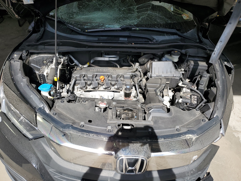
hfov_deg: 67.3
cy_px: 90
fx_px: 181
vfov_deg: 53.1
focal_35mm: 26
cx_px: 120
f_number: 1.5
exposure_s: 1/1667
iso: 50
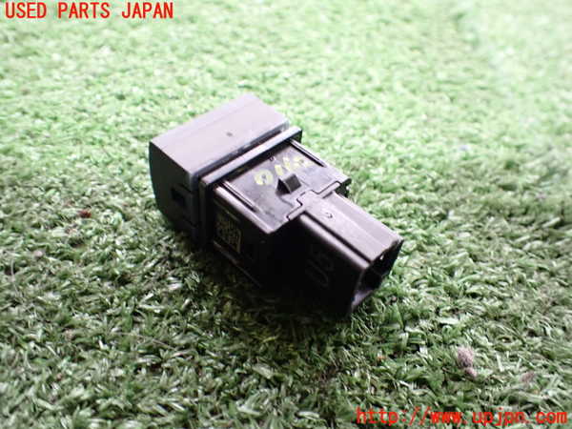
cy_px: 214
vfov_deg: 46.8
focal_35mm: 30
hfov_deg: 60.0
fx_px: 496
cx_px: 286
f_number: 2.3
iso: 800
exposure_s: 1/40
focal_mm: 5.4
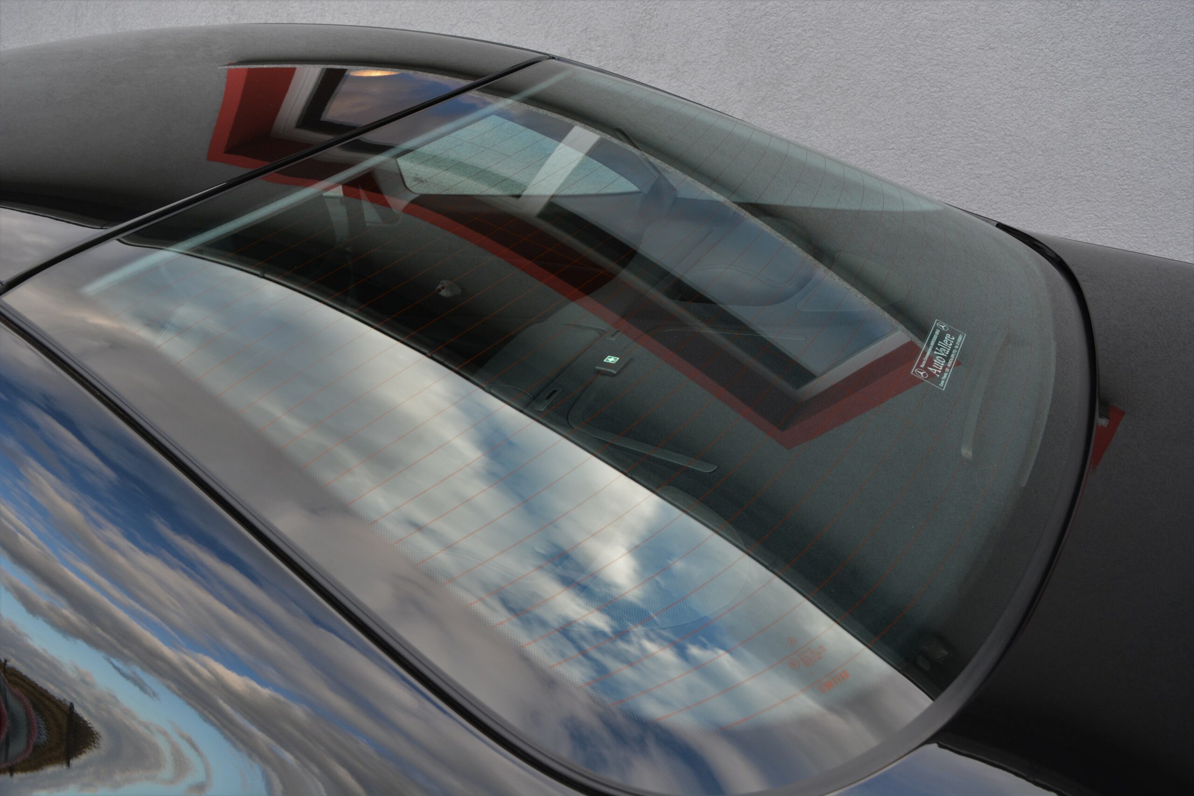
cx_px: 597
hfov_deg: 57.2
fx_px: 1094
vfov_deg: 40.0
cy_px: 398
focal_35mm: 33
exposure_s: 1/125
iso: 400
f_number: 5.6
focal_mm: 22
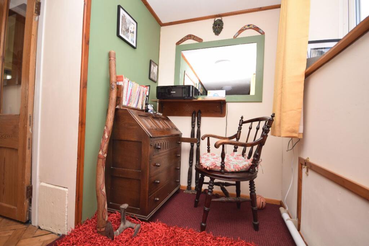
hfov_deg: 100.4
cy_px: 123
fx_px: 154
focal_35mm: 15
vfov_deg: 77.3
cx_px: 184
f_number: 4
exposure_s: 1/60
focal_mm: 10
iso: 100
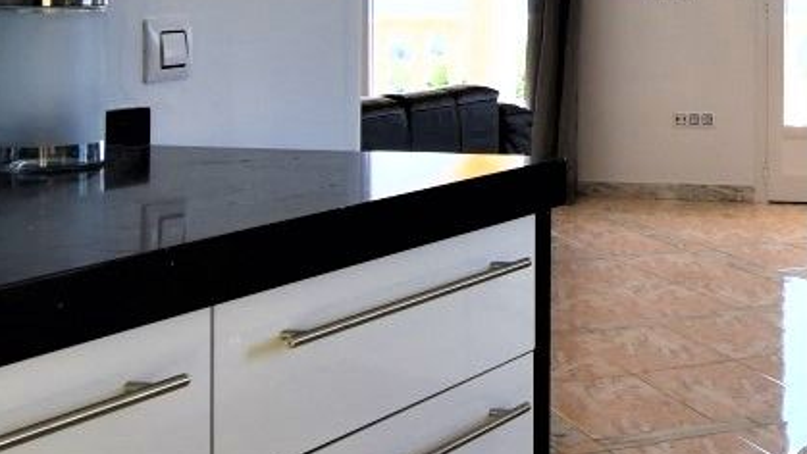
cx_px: 1048
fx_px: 1589
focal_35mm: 74
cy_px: -42
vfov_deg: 15.8
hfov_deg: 24.8
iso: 100
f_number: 5.6
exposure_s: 1/40
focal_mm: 11
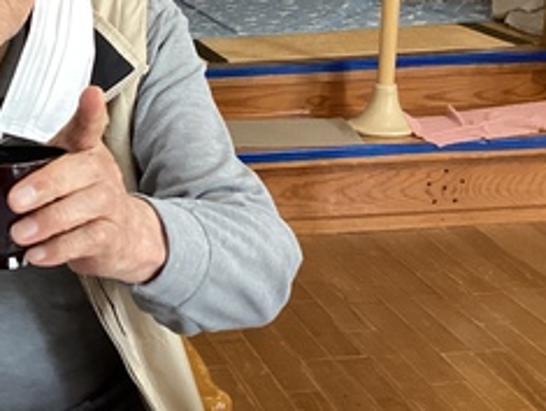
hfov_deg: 23.3
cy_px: 207
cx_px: -44
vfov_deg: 18.7
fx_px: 1248
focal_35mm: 79
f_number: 2.4
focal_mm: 3.3
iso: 250
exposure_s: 1/60
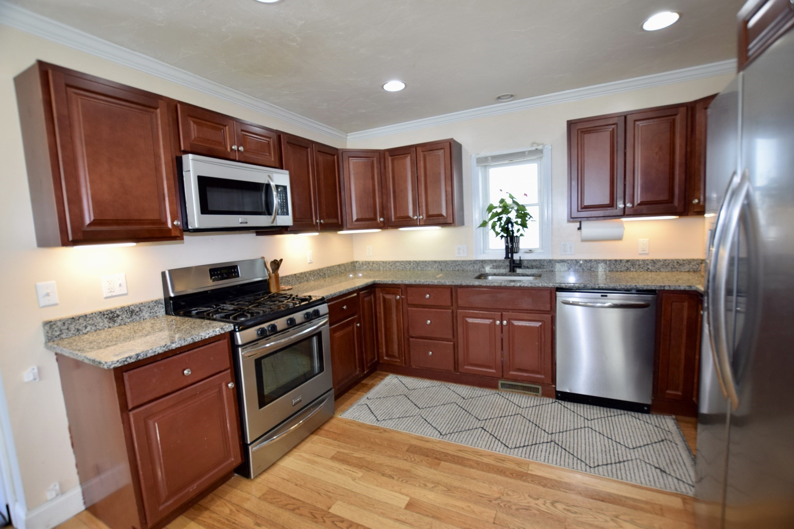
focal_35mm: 15
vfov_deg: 77.3
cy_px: 264
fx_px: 331
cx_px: 397
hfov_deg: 100.4
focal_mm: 10
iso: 400
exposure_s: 1/80
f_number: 4.5
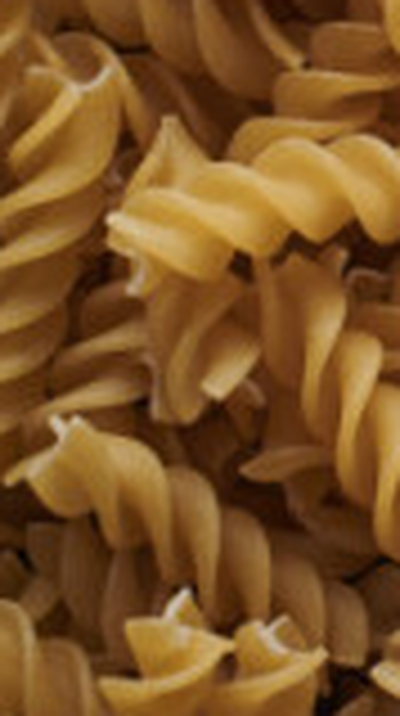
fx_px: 4997
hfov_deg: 4.2
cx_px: 1780
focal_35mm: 264
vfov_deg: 8.1
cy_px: -153
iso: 160
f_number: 8
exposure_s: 1/100
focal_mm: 50
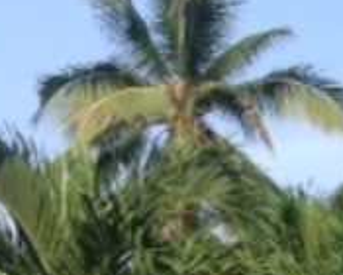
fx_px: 2030
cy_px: 553
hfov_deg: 9.3
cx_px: 570
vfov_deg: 7.4
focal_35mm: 200
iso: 50
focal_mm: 4.28
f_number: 2.4
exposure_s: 1/864
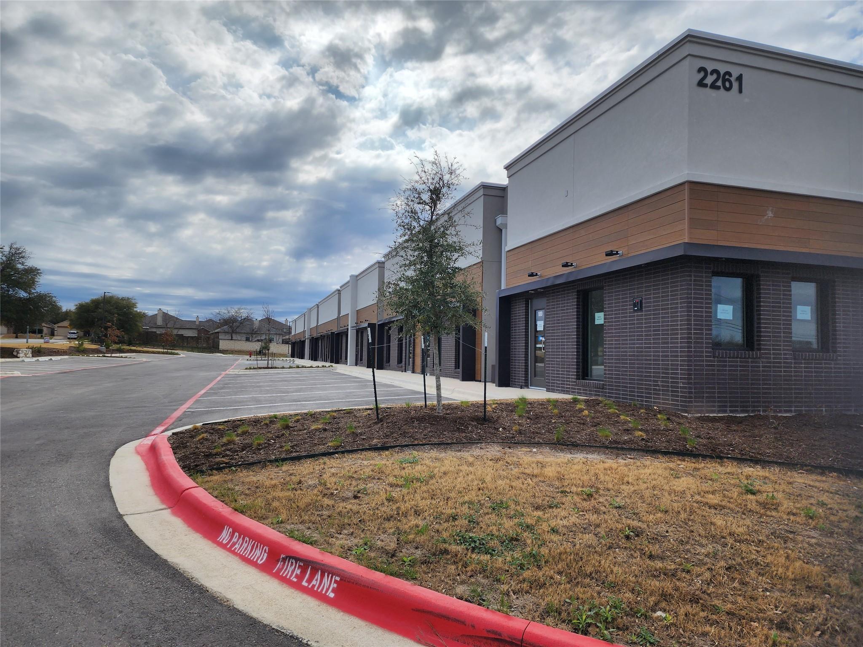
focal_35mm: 23
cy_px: 324
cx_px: 432
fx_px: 573
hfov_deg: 73.9
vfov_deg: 58.9
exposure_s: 1/2359
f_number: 1.8
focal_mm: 6.4
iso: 12
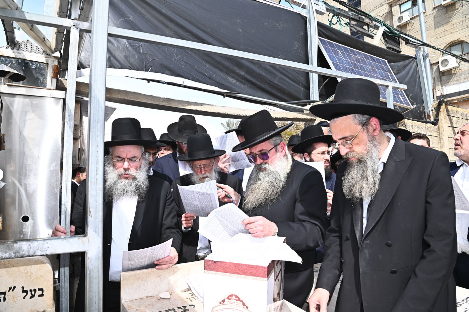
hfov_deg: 73.8
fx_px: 312
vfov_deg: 53.1
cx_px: 234
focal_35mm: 24
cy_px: 156
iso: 250
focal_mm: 24
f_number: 11
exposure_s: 1/200
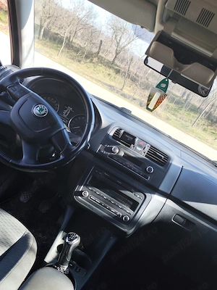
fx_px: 267
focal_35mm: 32
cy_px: 145
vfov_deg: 56.8
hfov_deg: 44.2
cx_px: 108
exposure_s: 1/159
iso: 50
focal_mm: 6.19
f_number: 1.65
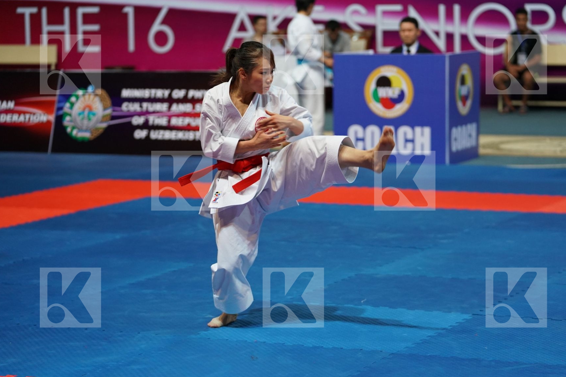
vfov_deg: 12.0
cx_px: 293
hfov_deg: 17.9
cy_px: 181
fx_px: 1792
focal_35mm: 114
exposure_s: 1/500
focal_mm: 109
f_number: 2.8
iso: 2500
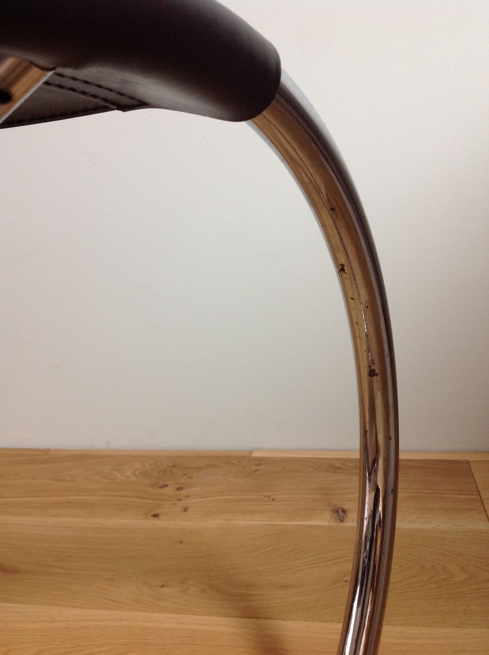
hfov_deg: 40.6
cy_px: 328
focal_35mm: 35
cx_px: 244
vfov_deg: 52.7
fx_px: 661
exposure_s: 1/15
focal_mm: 4.28
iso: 125
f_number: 2.4
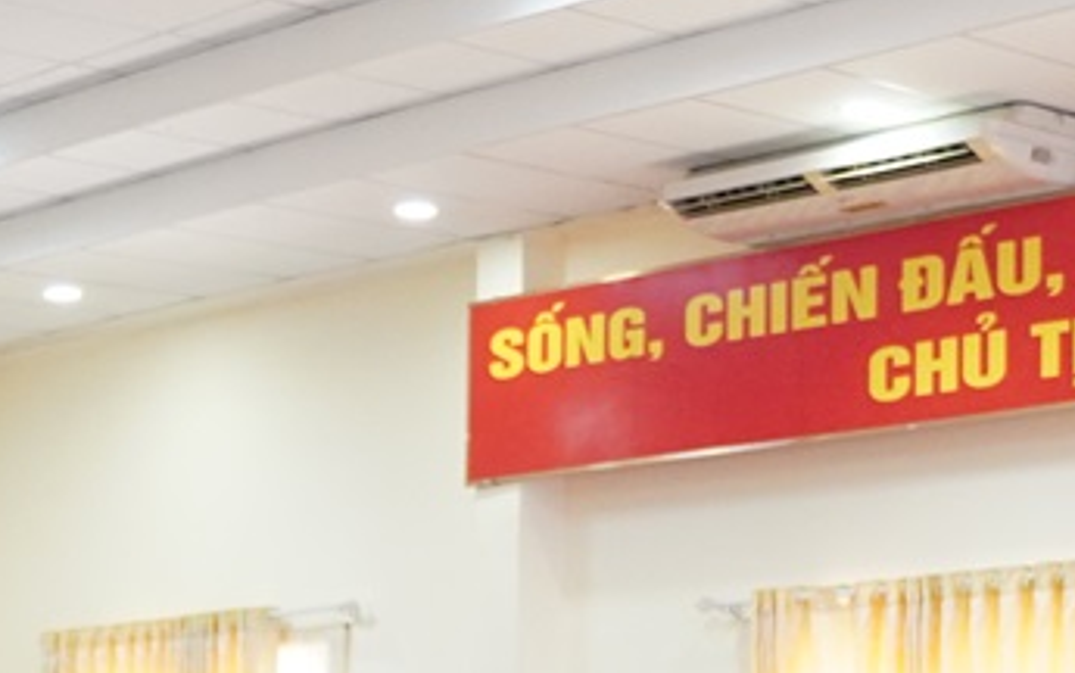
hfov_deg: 16.4
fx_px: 3719
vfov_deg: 9.9
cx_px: 424
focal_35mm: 127
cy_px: 1168
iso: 1600
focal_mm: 19.1
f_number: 2.8
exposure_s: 1/160
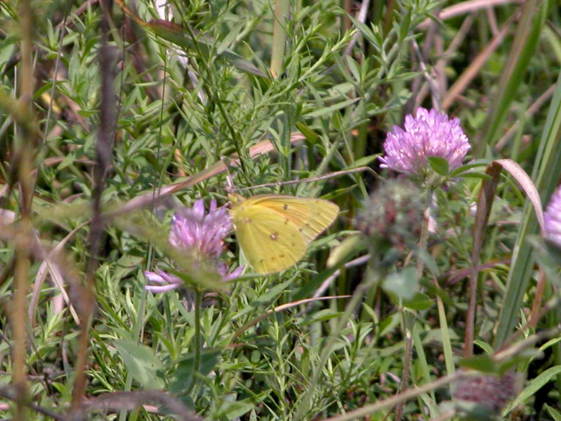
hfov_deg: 7.1
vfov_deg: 5.3
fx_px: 4538
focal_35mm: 280
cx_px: 280
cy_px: 210
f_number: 4.2
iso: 100
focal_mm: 71.2
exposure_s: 1/1106
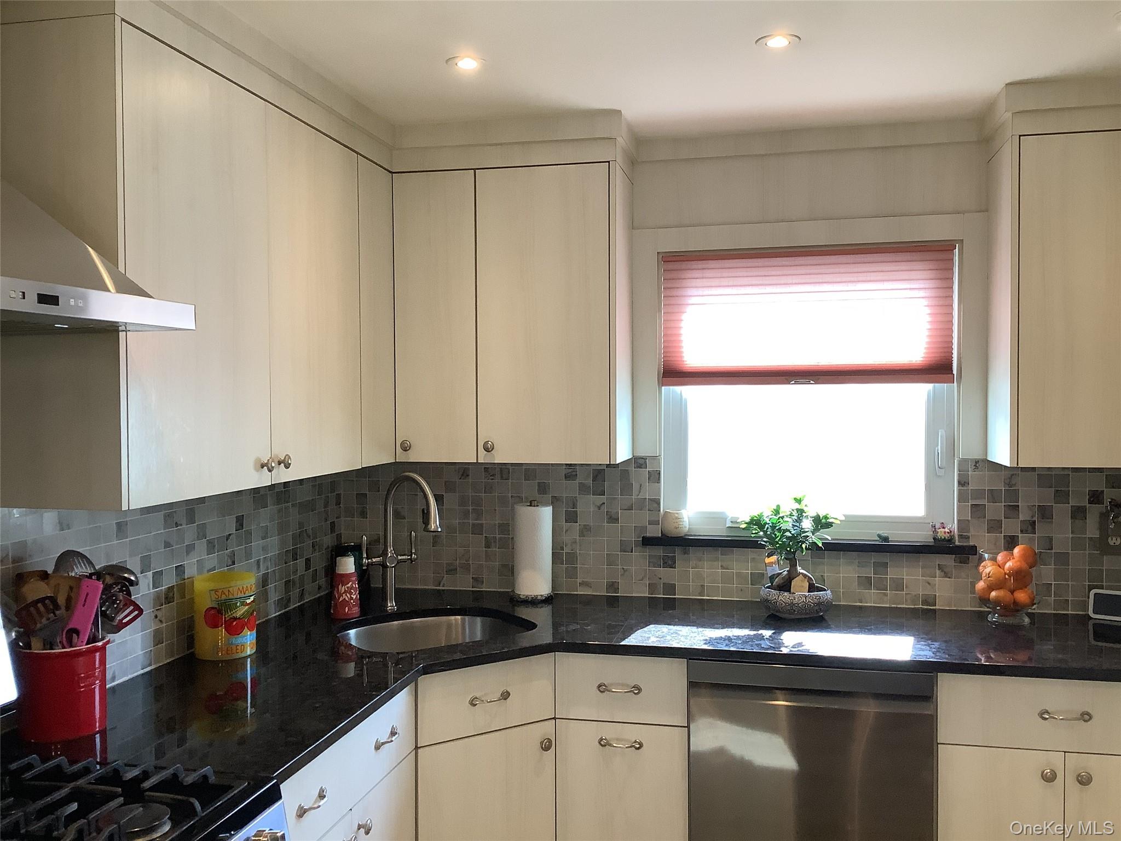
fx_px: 1004
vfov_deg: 45.4
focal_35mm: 31
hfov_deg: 58.4
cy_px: 420
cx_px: 560
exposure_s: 1/60
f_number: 2.4
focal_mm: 3.3
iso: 125
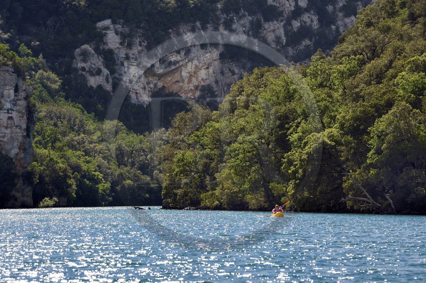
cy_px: 142
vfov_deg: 6.9
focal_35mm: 200
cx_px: 213
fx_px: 2365
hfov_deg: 10.3
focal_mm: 200
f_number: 11
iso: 200
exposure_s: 1/400
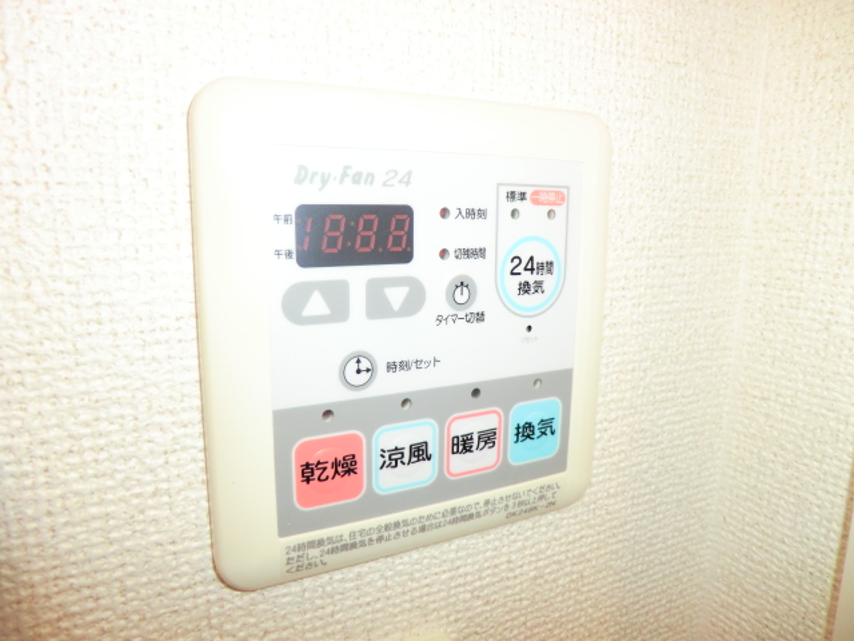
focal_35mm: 24
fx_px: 592
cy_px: 320
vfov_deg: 56.8
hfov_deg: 71.6
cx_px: 427
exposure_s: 1/60
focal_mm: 4.3
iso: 200
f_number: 3.2
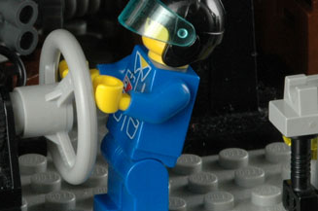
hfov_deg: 4.8
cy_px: 42
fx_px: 3822
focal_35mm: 433
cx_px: 70
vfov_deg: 3.2
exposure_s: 1/60
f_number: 22
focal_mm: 105
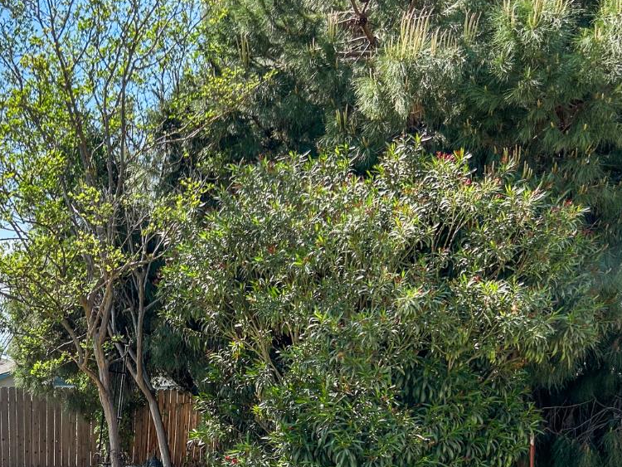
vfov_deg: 26.8
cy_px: 445
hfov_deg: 34.9
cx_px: 71
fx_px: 935
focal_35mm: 52
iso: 50
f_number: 1.5
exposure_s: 1/2300
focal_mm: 5.7
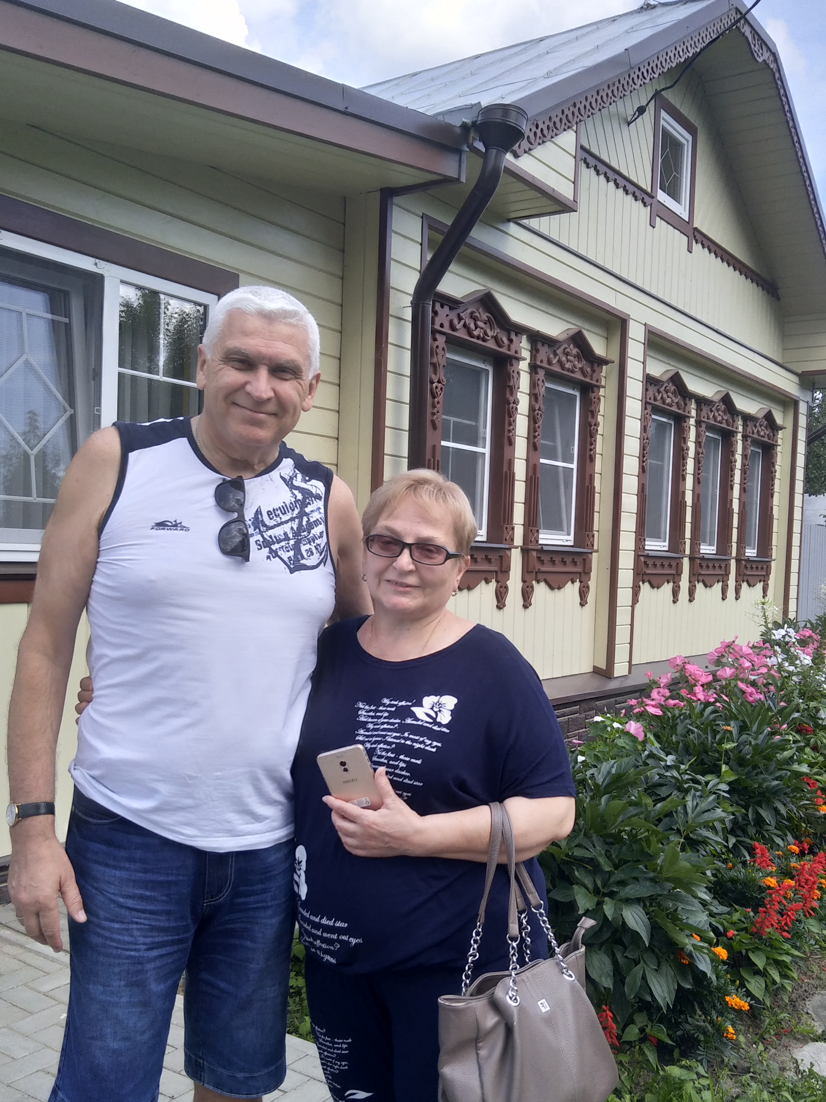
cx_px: 419
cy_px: 599
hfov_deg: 53.1
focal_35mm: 26
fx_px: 827
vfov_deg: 67.2
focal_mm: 3.46
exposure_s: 1/464
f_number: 2.2
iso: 100
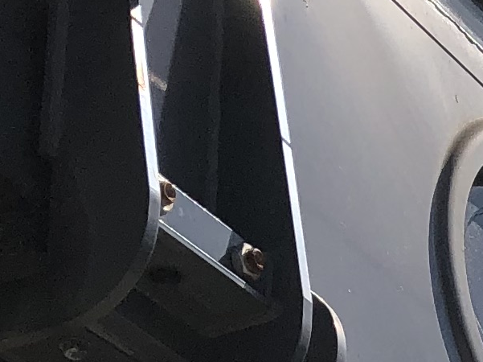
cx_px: 860
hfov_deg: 10.0
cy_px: 912
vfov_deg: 7.3
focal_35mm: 188
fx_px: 2622
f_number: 1.8
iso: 20
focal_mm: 3.99
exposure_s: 1/3247
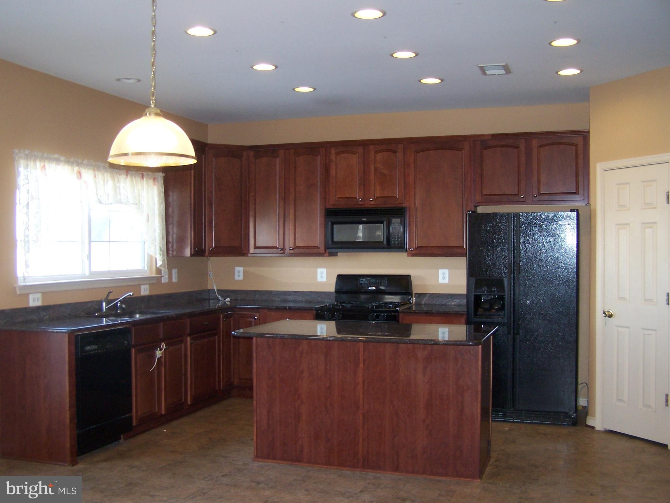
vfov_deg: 37.7
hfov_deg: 49.0
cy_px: 252
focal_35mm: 38
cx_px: 335
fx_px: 736
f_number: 2.8
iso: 140
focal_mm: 6.3
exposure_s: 1/60
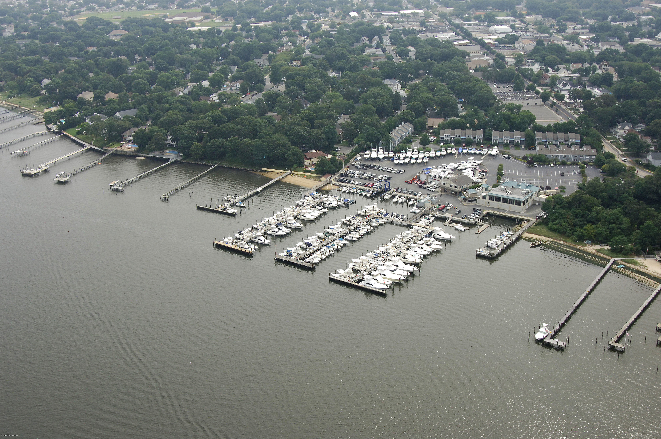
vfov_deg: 30.8
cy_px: 220
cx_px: 330
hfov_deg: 45.0
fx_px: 798
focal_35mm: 44
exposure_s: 1/1000
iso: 400
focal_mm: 29
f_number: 7.1
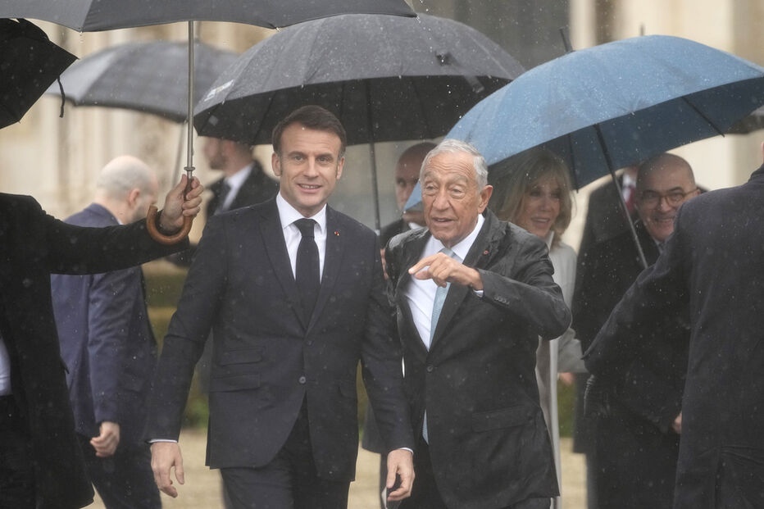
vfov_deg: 4.9
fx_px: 5941
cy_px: 254
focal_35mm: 280
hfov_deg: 7.4
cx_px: 382
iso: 2500
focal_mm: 280
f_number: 4
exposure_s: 1/1600
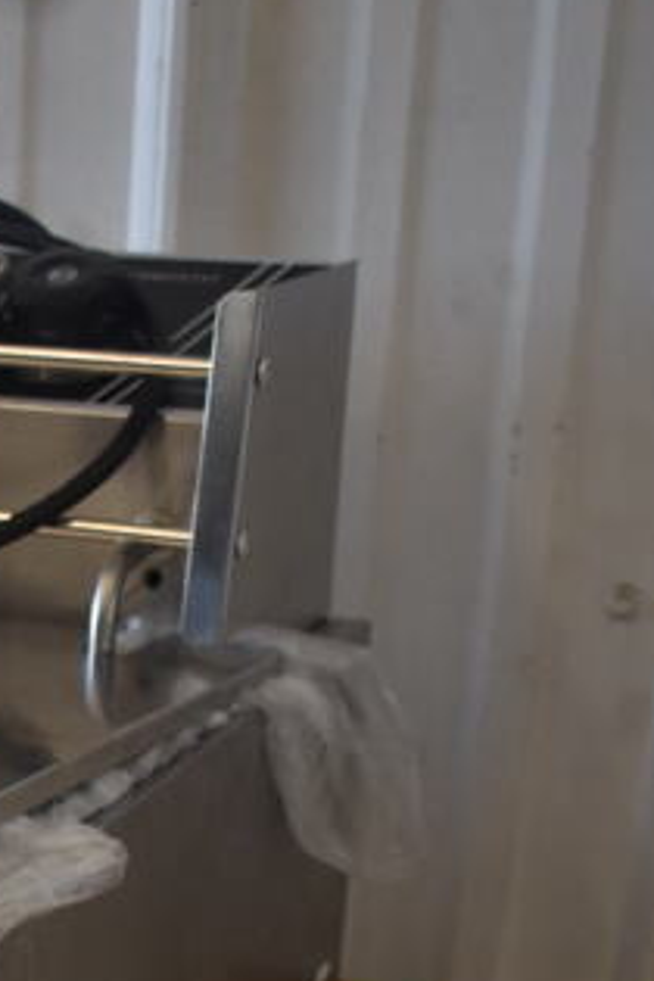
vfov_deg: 22.6
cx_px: -293
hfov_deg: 14.7
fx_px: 2371
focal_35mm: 87
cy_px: 955
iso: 720
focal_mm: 20
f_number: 3.5
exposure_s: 1/250
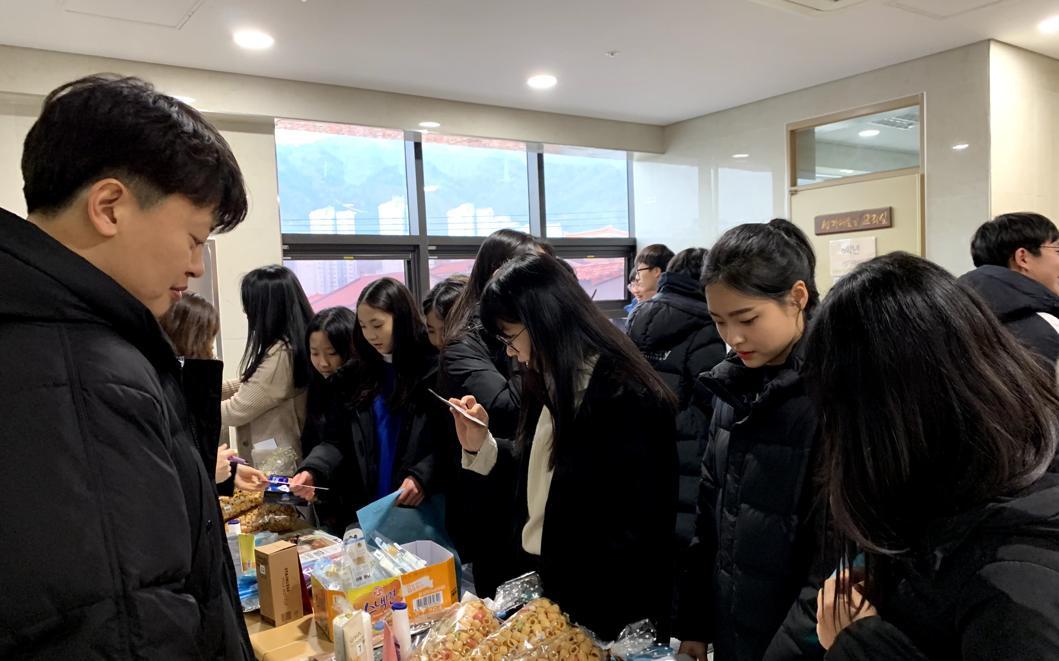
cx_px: 536
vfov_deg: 44.5
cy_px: 349
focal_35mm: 28
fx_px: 808
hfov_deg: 66.5
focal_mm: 4.25
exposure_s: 1/40
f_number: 1.8
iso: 250
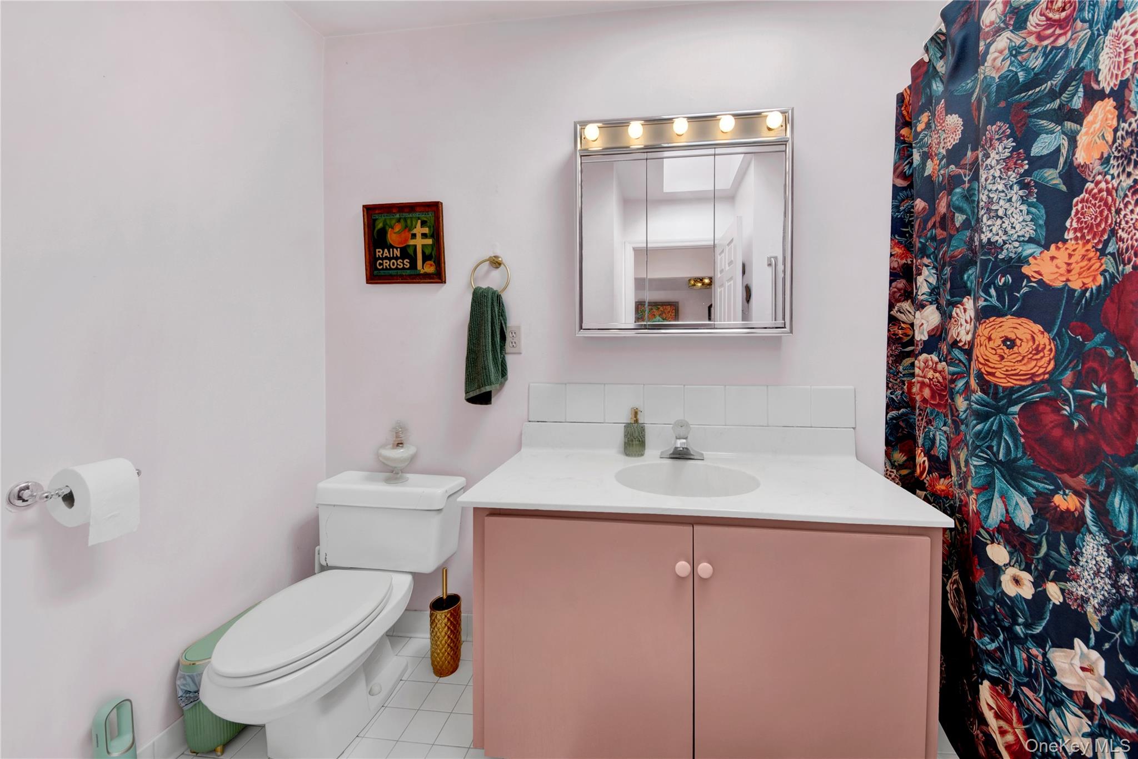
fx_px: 379
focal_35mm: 12
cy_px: 380
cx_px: 569
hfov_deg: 112.6
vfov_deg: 90.0
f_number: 8
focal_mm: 8
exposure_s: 1/5
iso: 100
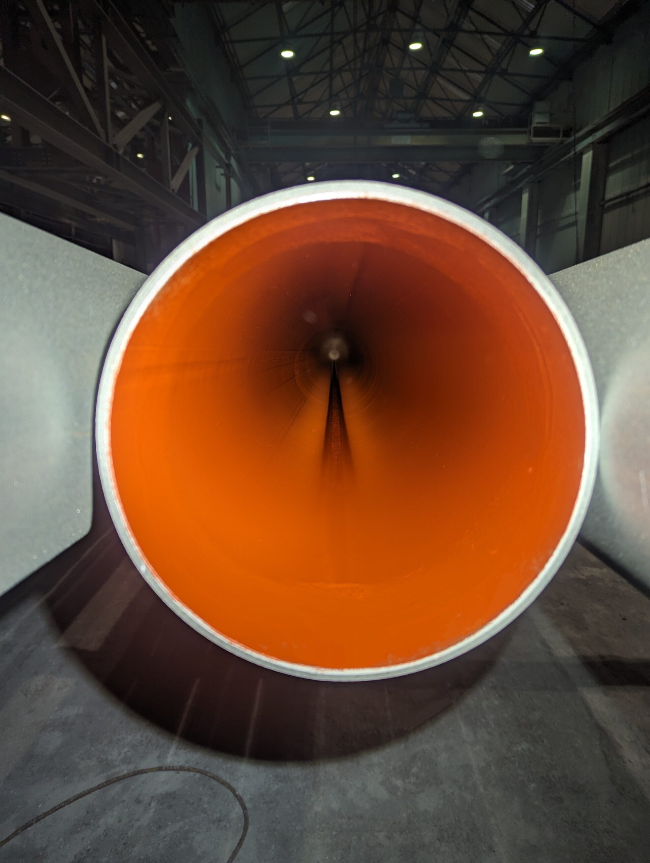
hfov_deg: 56.9
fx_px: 599
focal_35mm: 24
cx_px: 325
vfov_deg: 71.5
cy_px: 432
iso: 27
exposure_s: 1/94.3
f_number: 1.85
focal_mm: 6.81
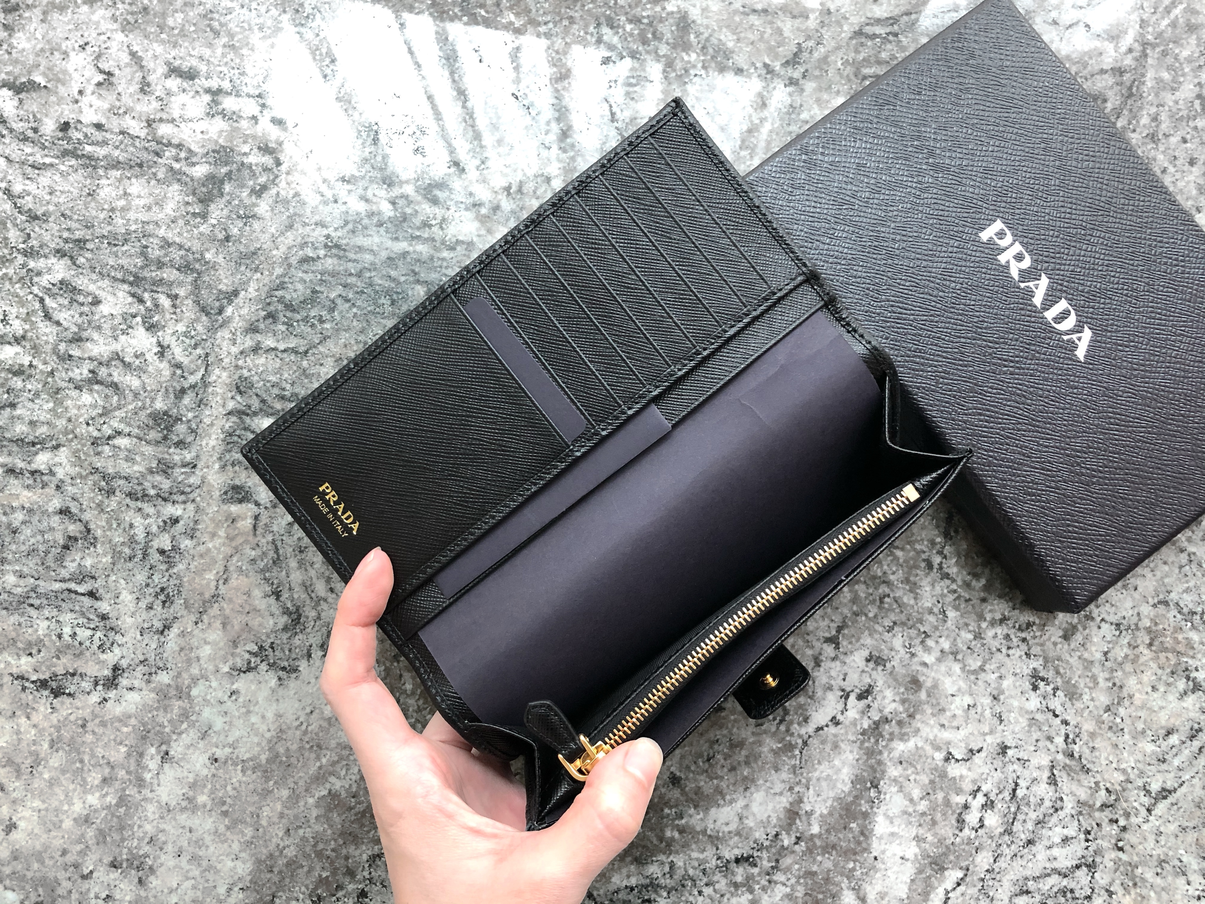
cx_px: 602
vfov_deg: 49.7
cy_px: 452
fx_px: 975
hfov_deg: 63.4
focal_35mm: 28
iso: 80
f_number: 1.8
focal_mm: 4
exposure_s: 1/15
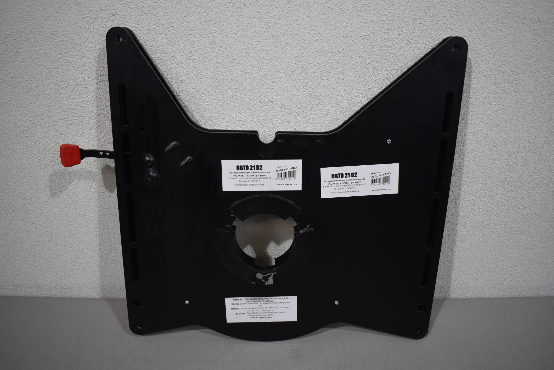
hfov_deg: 61.9
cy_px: 185
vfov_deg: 43.6
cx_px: 277
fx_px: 462
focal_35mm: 30
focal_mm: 20
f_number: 3.5
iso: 450
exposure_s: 1/250
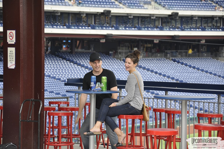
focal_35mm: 158
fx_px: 979
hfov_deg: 13.1
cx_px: 112
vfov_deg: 8.7
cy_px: 74
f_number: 5.6
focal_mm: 105
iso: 400
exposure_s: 1/100
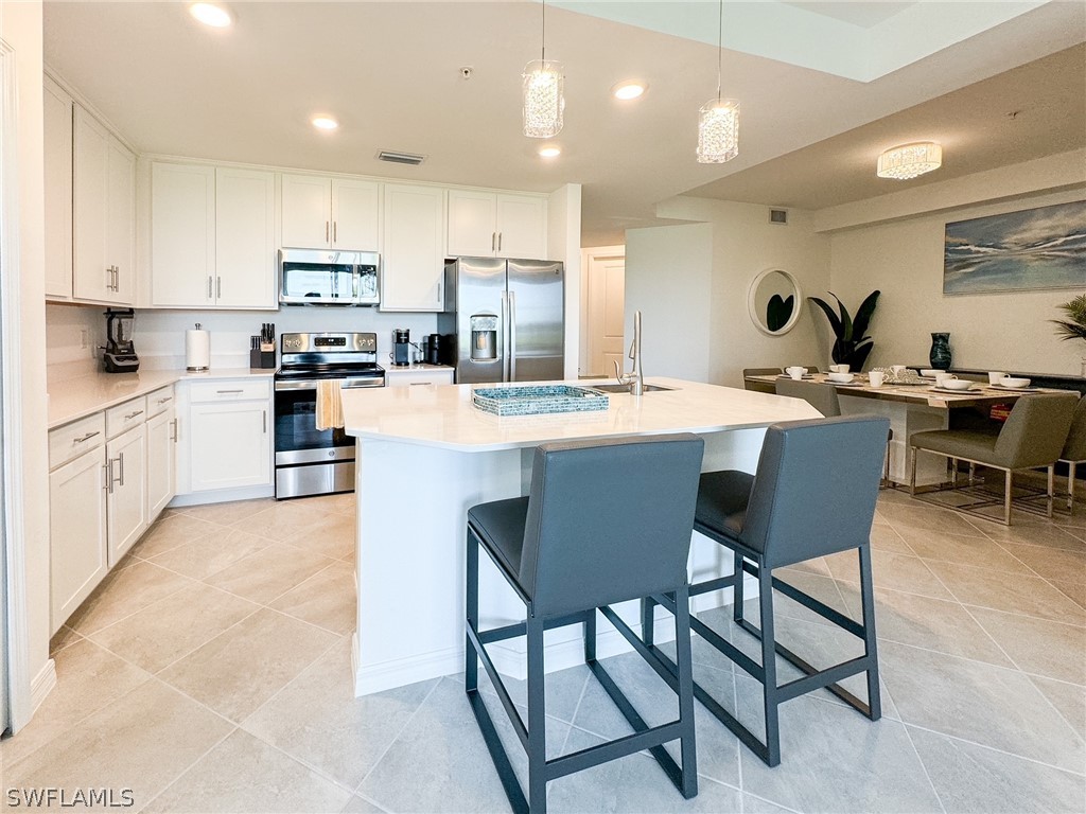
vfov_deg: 85.7
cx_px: 543
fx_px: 439
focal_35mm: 14
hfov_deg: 102.1
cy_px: 407
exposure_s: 1/120
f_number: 2.2
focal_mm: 2.22
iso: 160
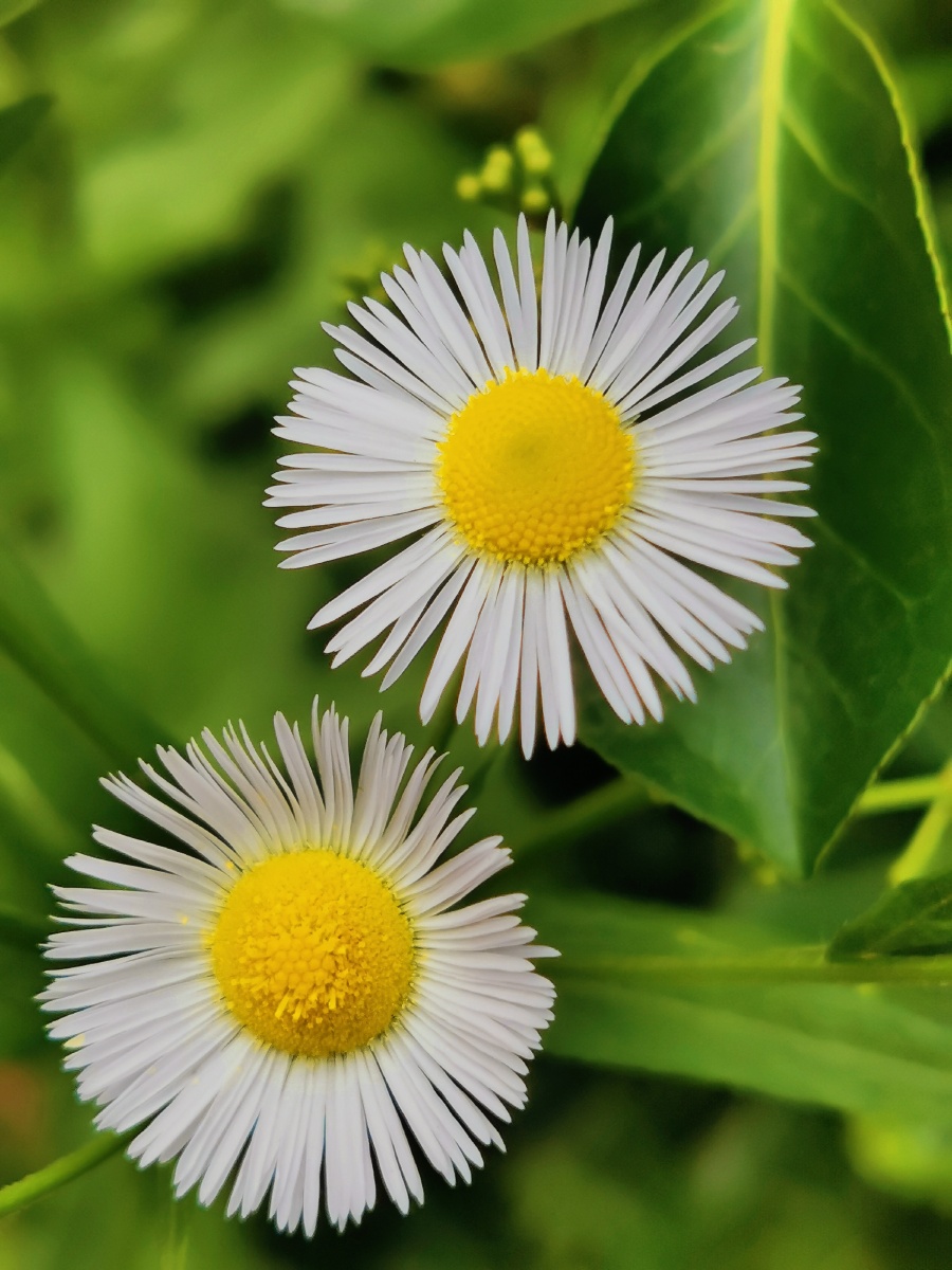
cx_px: 476
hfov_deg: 22.3
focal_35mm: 66
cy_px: 635
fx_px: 2420
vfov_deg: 29.4
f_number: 1.4
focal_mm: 4.66
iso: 50
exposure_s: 1/772
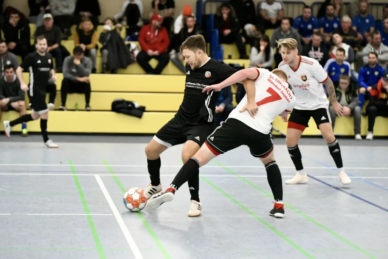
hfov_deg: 18.3
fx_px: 1207
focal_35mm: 112
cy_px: 130
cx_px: 194
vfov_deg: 12.2
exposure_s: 1/1600
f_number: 2.8
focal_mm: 112
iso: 16000
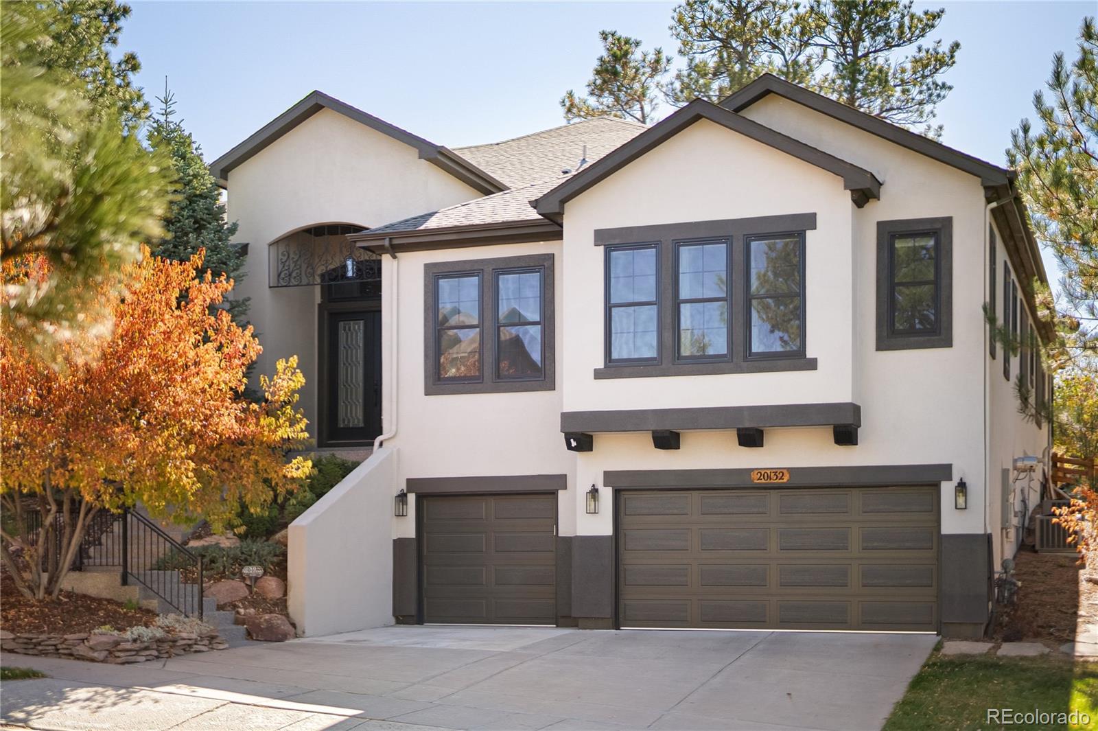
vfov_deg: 27.0
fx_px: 1524
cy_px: 366
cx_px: 549
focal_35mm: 50
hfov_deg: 39.6
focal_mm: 50
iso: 200
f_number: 1.4
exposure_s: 1/8000
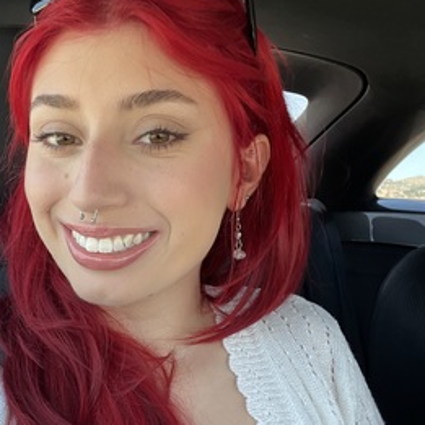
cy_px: 270
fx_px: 542
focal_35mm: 39
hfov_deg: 42.0
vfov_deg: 42.5
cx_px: 125
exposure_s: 1/121
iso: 40
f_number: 2.2
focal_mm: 2.71
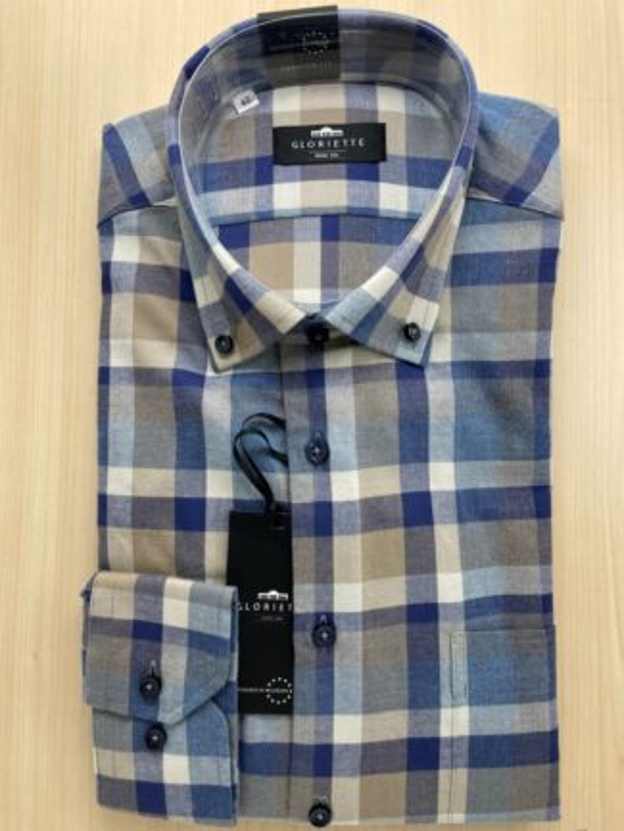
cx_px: 312
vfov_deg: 67.3
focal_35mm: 26
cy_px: 416
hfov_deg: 53.1
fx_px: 625
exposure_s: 1/236
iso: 32
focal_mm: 4.2
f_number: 1.6
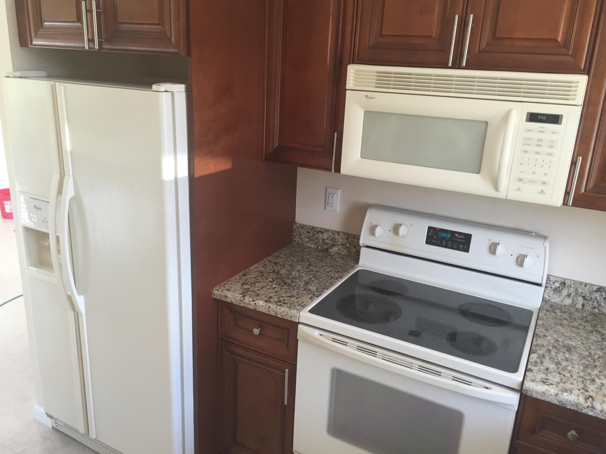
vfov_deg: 48.2
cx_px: 303
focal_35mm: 29
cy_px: 227
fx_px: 508
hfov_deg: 61.7
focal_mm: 4.15
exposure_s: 1/30
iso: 40
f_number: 2.2
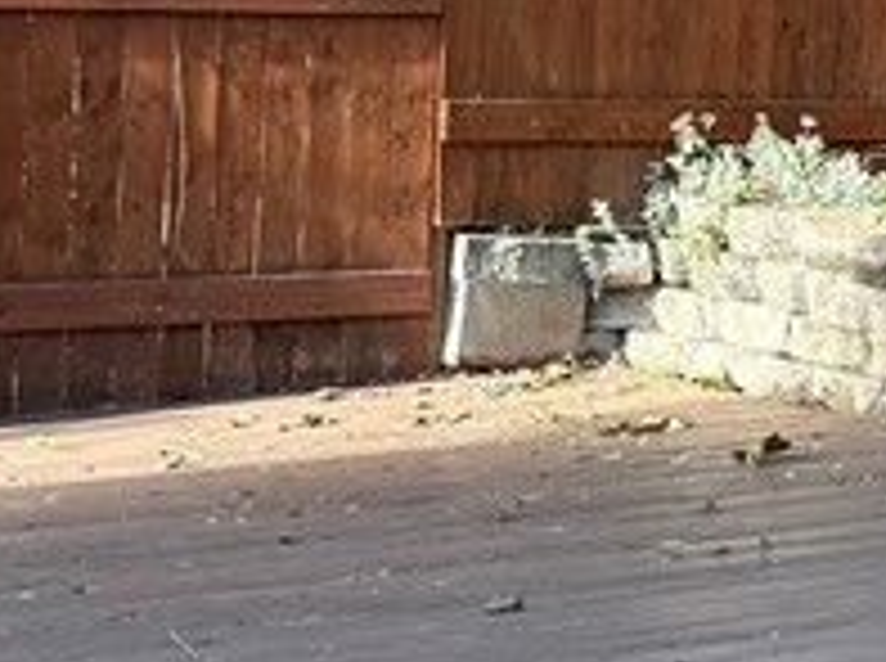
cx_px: 1893
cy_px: -18
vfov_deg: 11.7
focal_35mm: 125
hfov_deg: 13.2
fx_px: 3194
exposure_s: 1/395
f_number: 1.78
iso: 100
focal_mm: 6.76
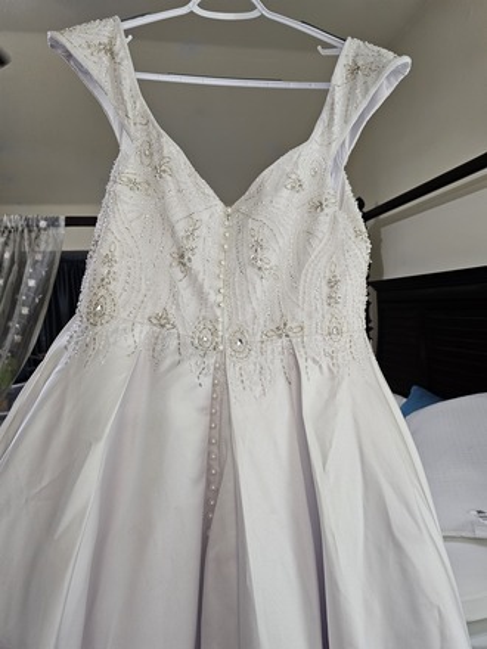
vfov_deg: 73.9
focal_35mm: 23
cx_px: 244
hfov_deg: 58.9
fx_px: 431
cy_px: 324
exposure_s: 1/120
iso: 320
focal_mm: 6.3
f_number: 1.7
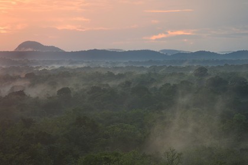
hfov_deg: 10.3
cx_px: 124
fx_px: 1378
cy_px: 82
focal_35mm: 200
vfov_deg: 6.9
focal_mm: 200
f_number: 5.6
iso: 800
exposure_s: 1/200
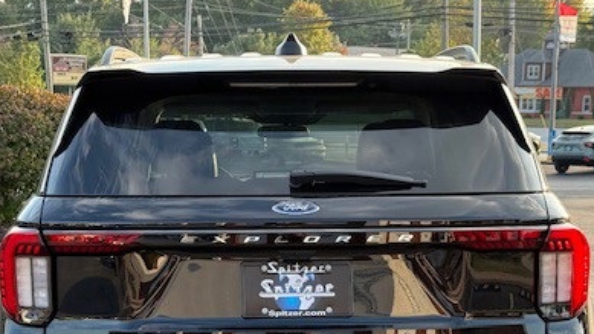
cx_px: 318
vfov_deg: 13.9
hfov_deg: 24.7
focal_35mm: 86
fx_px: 1355
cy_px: 326
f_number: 1.78
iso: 100
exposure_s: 1/561
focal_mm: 6.76
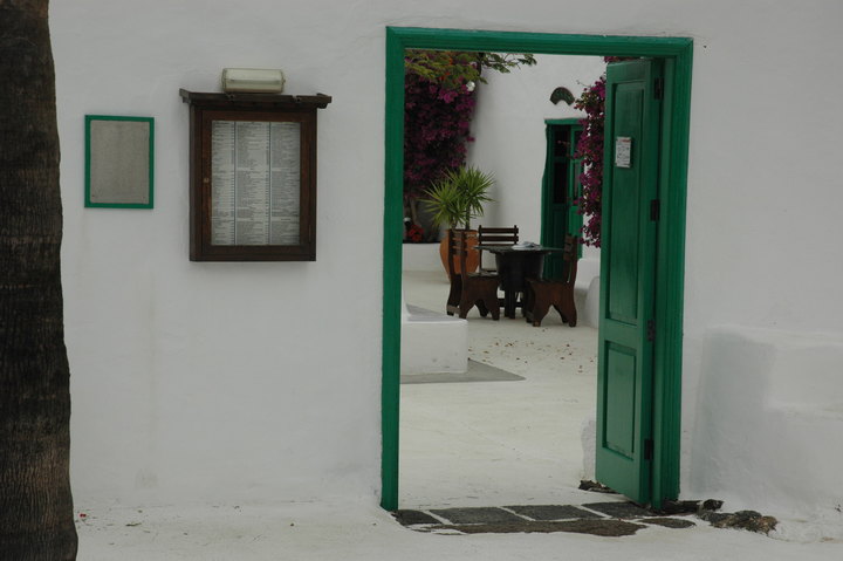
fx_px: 1930
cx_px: 422
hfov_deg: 24.6
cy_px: 280
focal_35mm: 82
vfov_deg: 16.5
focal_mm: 55
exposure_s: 1/400
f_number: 10
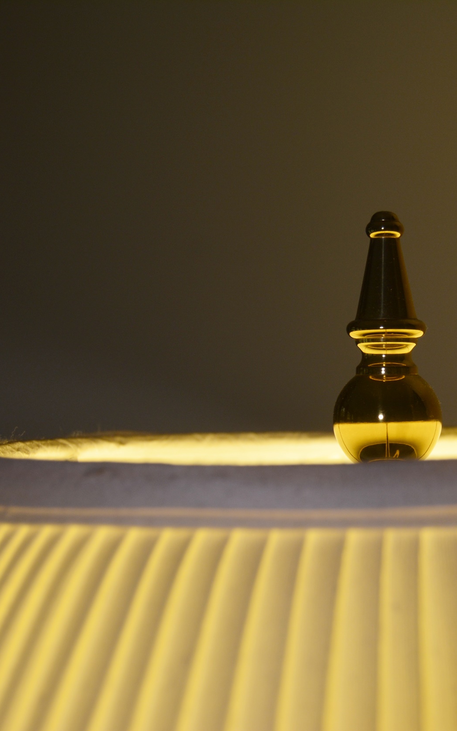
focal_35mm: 92
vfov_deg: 22.6
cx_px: 413
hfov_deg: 14.1
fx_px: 1833
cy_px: 365
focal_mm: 40
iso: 250
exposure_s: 1/125
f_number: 5.6
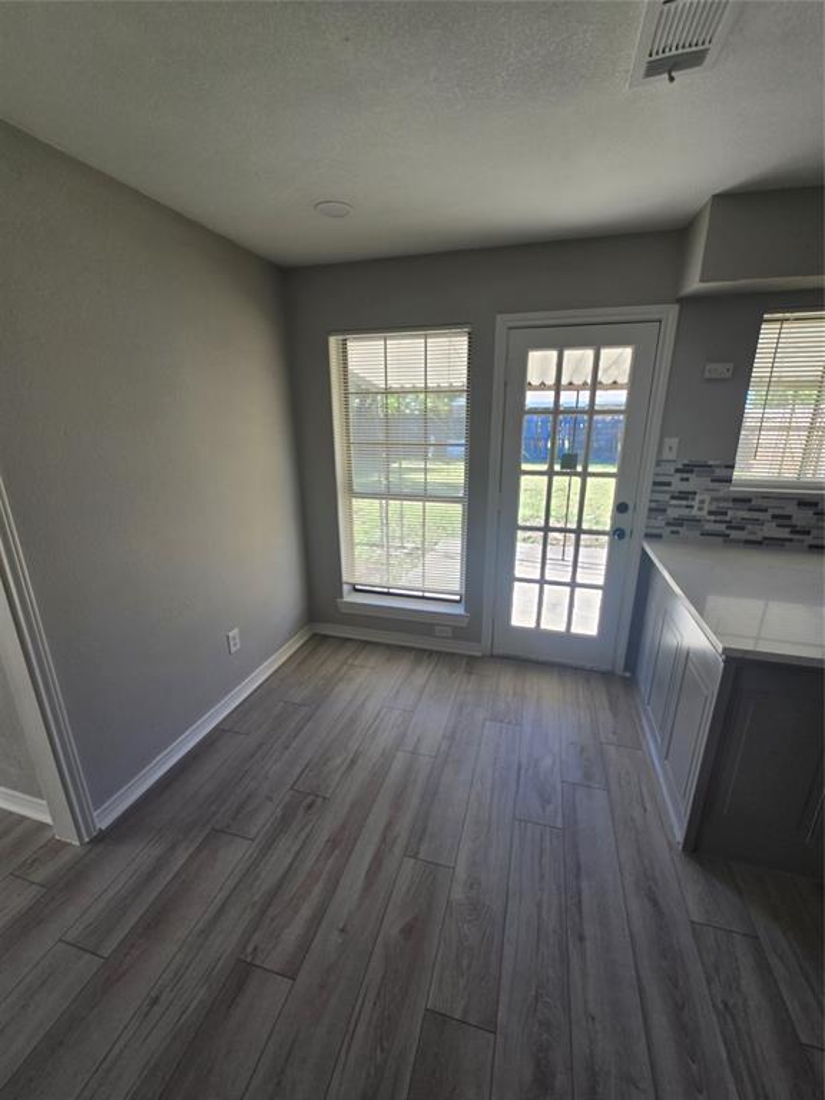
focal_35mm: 13
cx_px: 412
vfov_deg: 106.2
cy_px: 550
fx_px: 413
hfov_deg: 89.9
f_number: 2.2
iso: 50
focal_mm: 2.2
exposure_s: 1/120
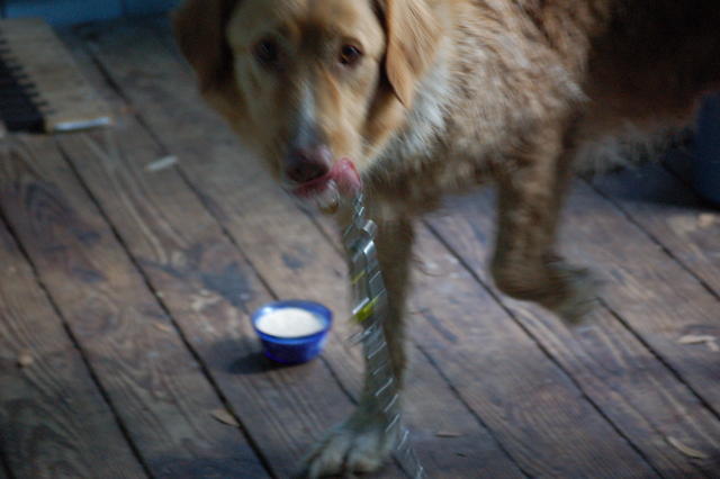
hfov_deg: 17.1
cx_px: 360
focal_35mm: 120
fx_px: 2399
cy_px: 240
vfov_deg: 11.4
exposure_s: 1/6
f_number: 4.5
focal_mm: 80
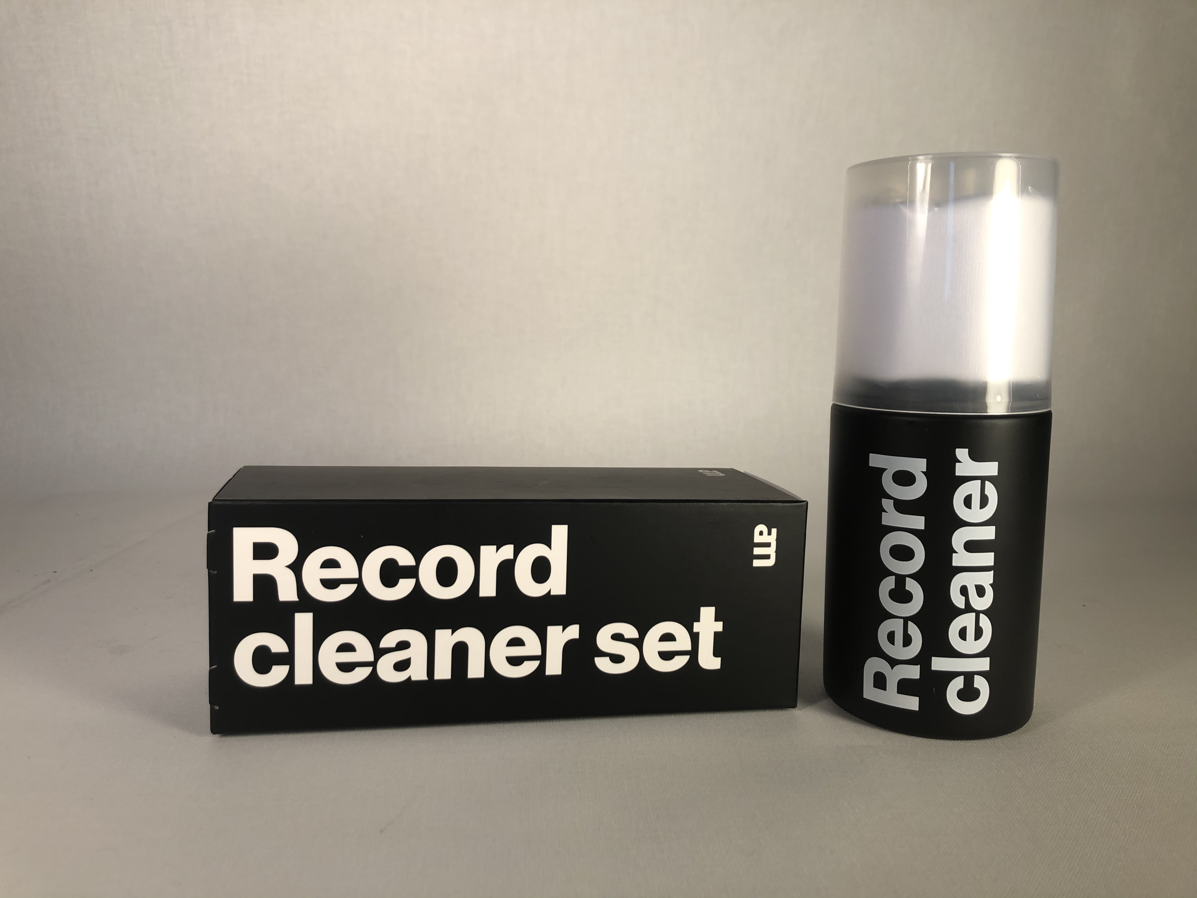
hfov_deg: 63.4
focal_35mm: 28
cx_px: 598
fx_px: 968
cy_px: 449
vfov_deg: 49.7
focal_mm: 3.99
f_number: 1.8
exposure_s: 1/100
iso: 25
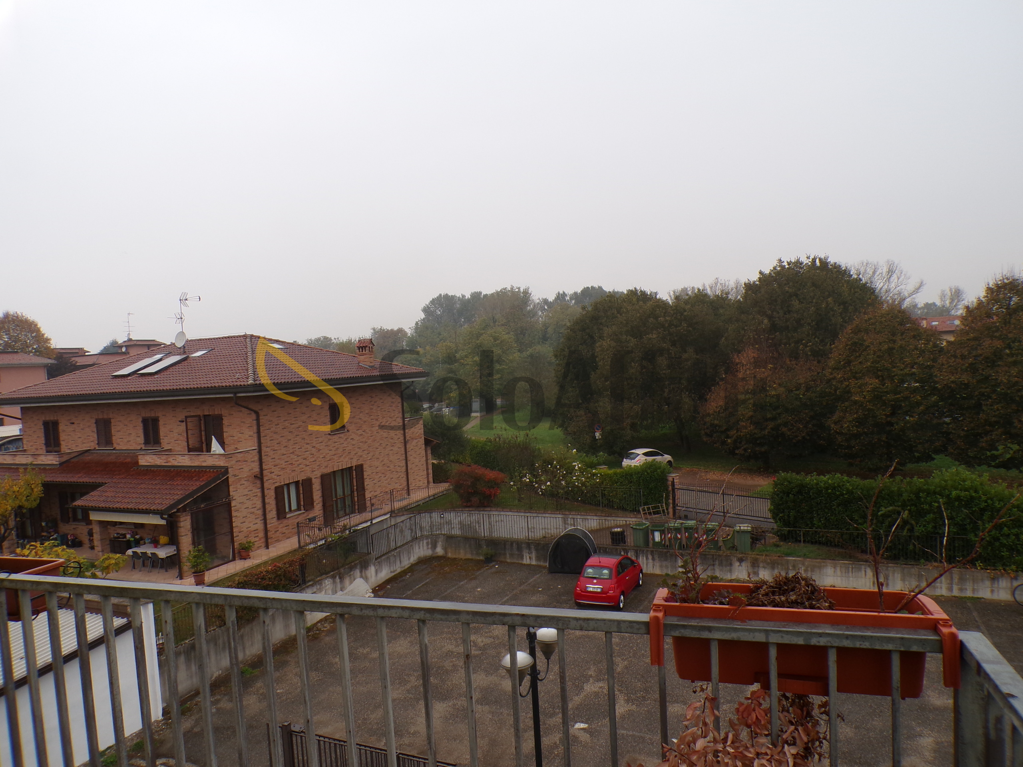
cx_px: 512
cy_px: 384
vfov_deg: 56.8
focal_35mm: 24
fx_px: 709
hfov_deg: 71.6
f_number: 4.4
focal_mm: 4.3
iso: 100
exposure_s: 1/70
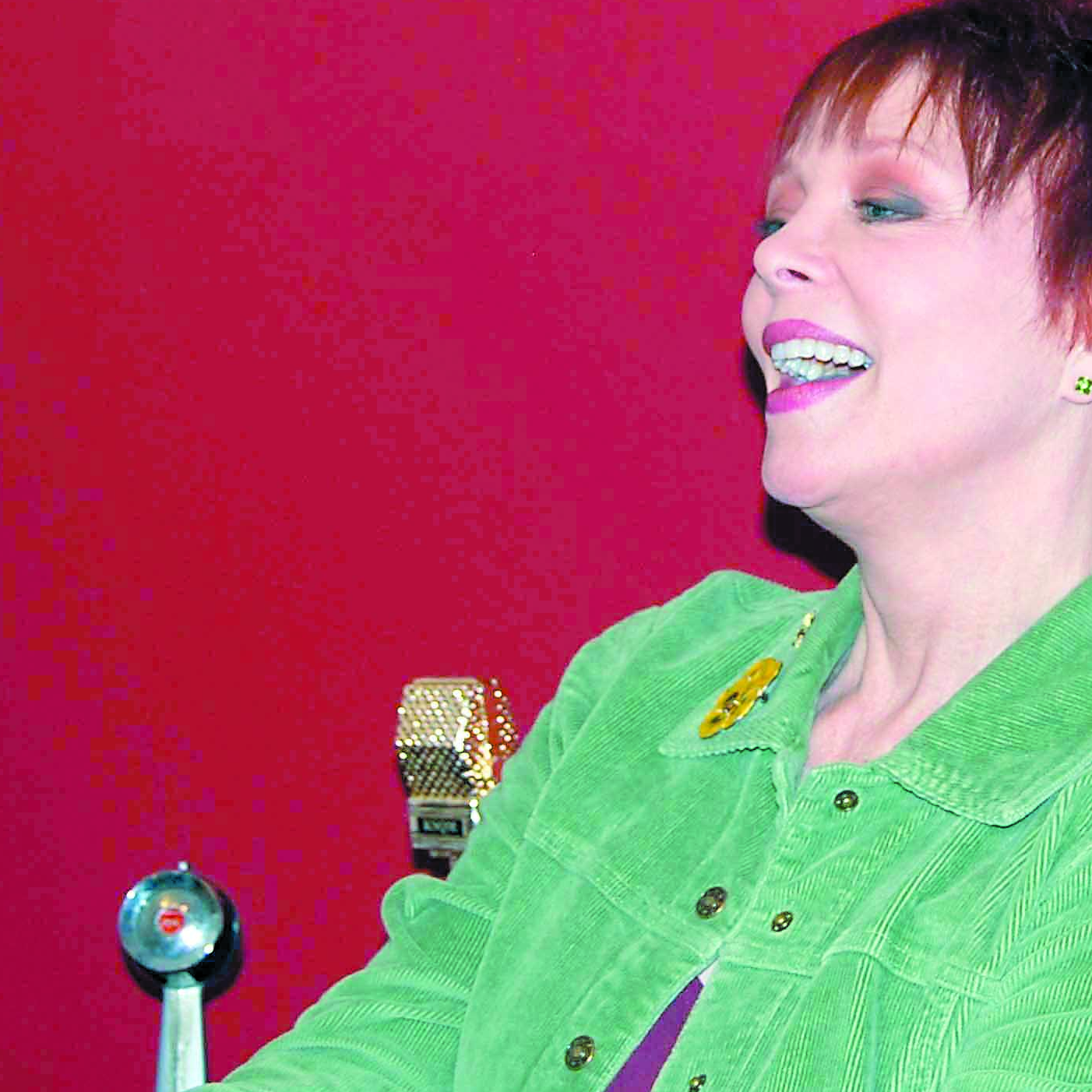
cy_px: 401
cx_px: 601
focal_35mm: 134
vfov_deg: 13.0
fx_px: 4783
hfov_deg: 13.0
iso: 200
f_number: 5
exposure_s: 1/60
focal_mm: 38
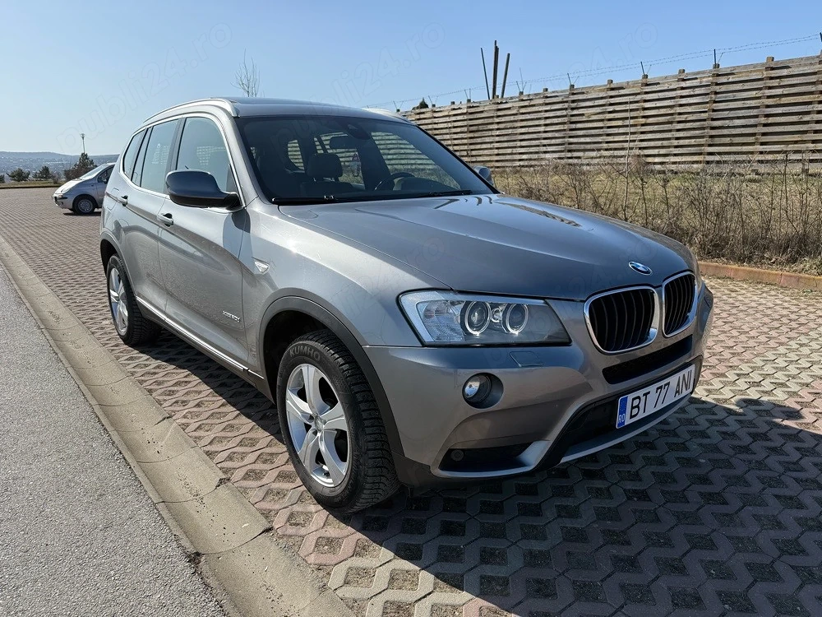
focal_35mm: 24
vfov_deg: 56.8
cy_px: 308
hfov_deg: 71.6
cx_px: 411
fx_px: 570
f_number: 1.78
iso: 80
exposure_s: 1/4673
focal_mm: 6.76
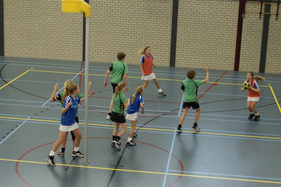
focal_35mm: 46
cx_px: 137
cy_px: 85
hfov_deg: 42.7
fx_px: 359
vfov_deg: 29.2
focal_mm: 28
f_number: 2.8
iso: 400
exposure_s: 1/200
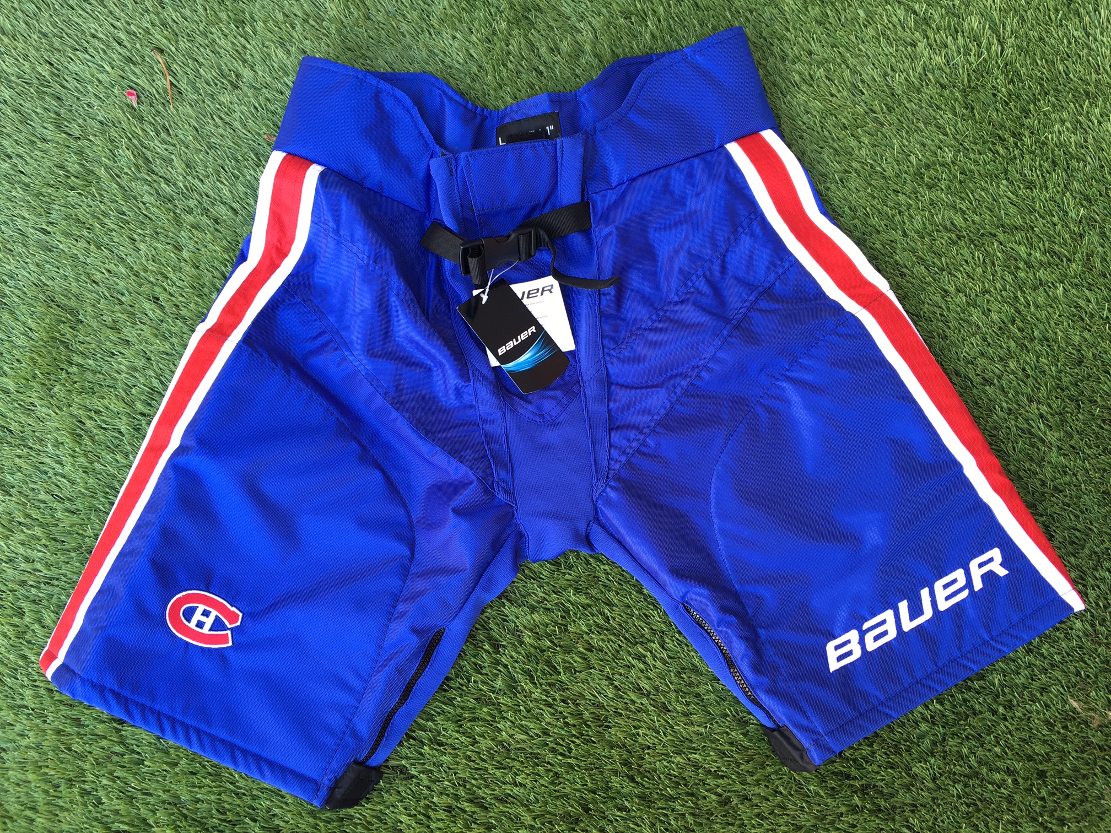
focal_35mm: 29
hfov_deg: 61.7
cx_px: 556
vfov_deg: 48.2
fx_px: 931
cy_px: 416
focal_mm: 4.15
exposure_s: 1/60
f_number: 2.2
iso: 32
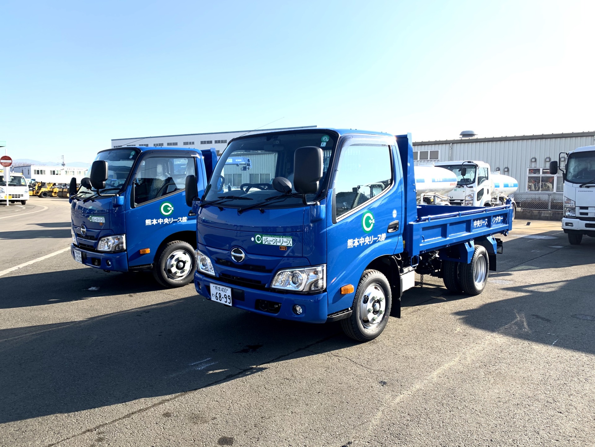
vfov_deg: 53.1
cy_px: 224
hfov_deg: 67.3
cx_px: 298
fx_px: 447
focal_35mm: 26
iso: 25
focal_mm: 4.25
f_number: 1.8
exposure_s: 1/743
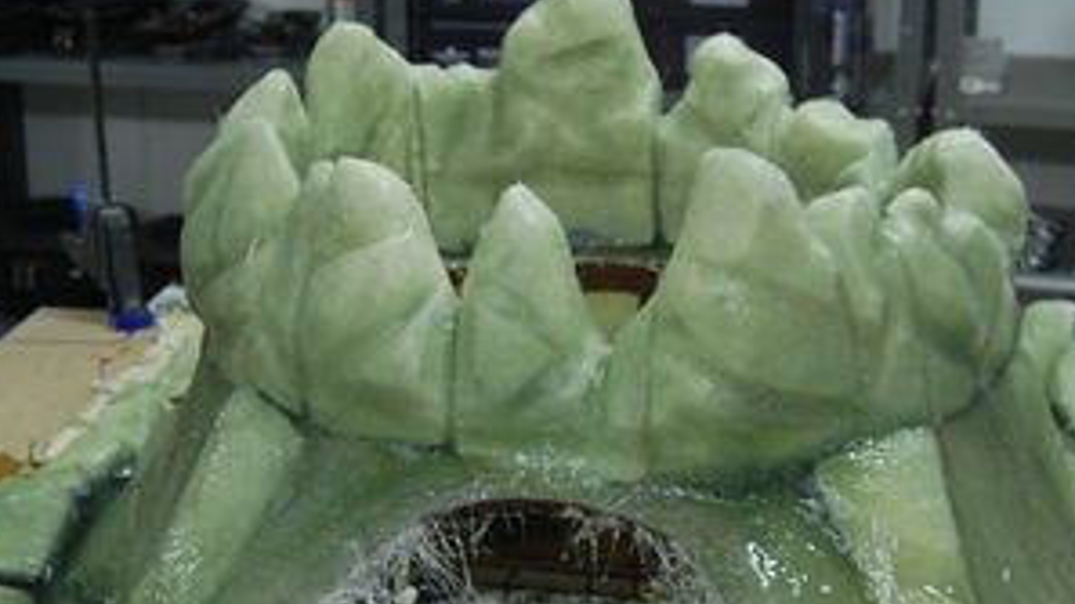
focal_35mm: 81
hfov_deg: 26.2
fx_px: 2309
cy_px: 456
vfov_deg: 14.9
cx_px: 492
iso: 800
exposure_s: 1/20
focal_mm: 24
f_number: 4
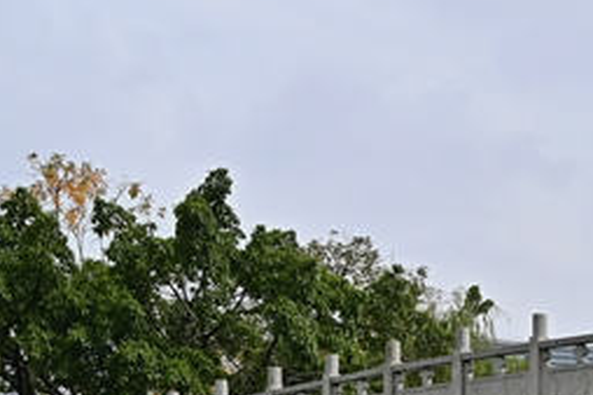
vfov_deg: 10.6
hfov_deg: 15.7
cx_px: 819
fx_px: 2025
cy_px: 636
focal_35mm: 123
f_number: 8
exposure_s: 1/250
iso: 200
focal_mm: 26
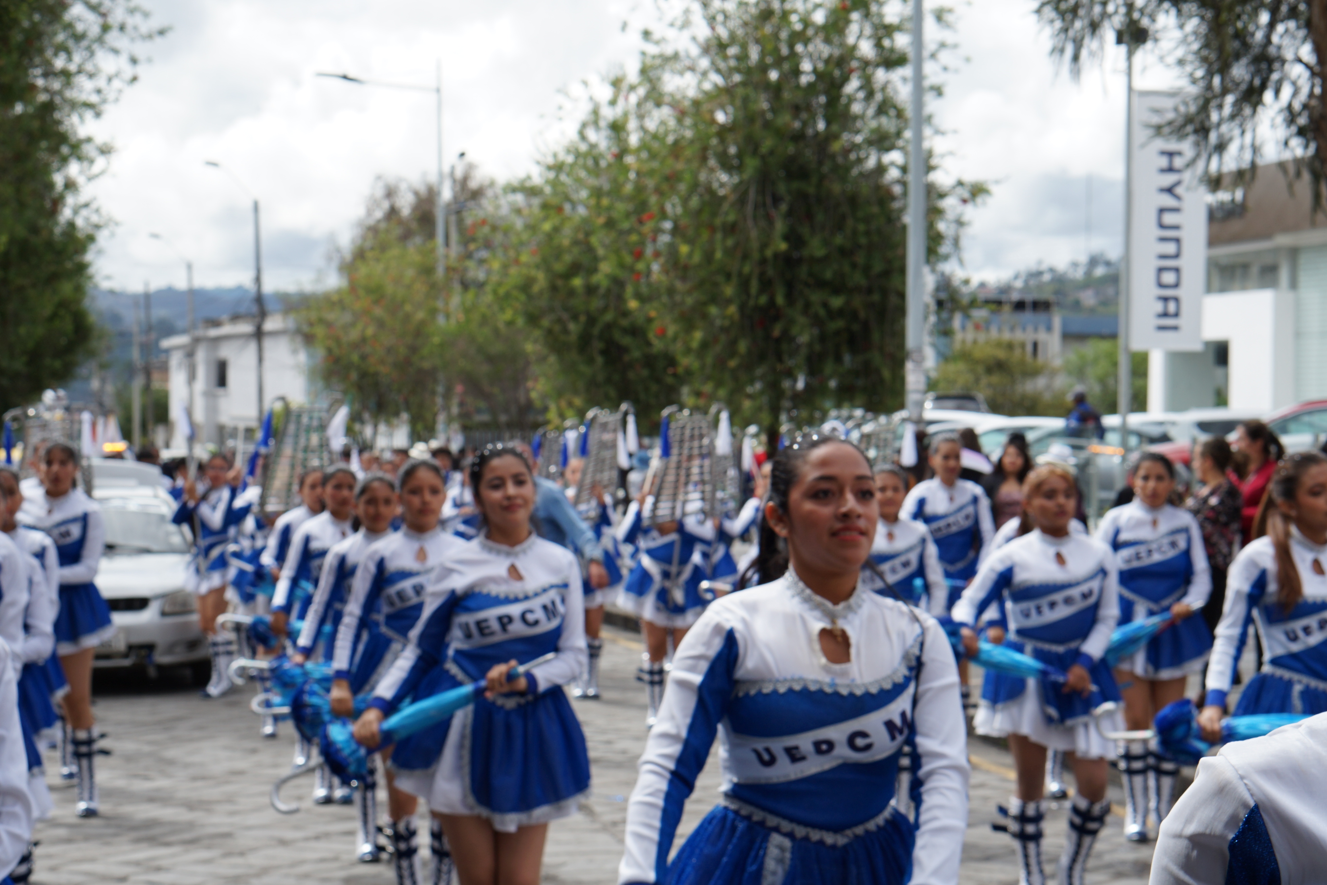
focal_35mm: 75
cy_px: 442
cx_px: 664
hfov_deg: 27.0
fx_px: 2764
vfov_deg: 18.2
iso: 100
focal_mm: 50
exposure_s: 1/200
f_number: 8
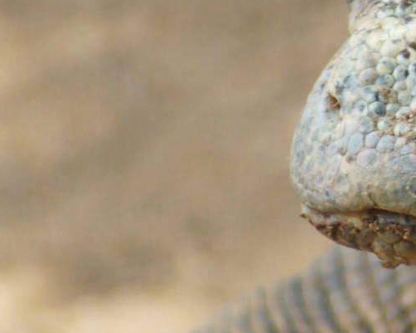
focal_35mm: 1346
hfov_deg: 1.4
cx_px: 486
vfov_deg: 1.1
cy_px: 40
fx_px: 16562
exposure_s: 1/500
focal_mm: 300
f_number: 5.6
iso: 640
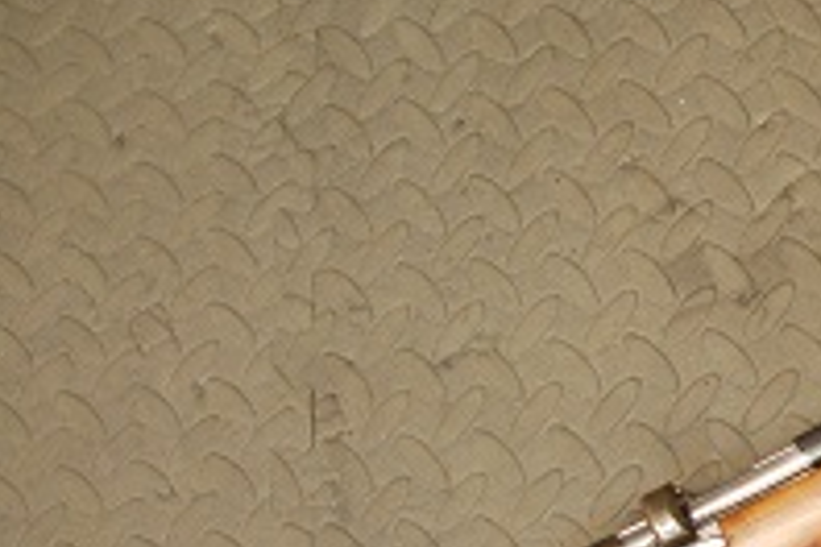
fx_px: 1870
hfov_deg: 22.9
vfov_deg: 16.3
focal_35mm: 82
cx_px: 970
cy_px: 541
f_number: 3.5
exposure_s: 1/30
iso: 800
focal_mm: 18
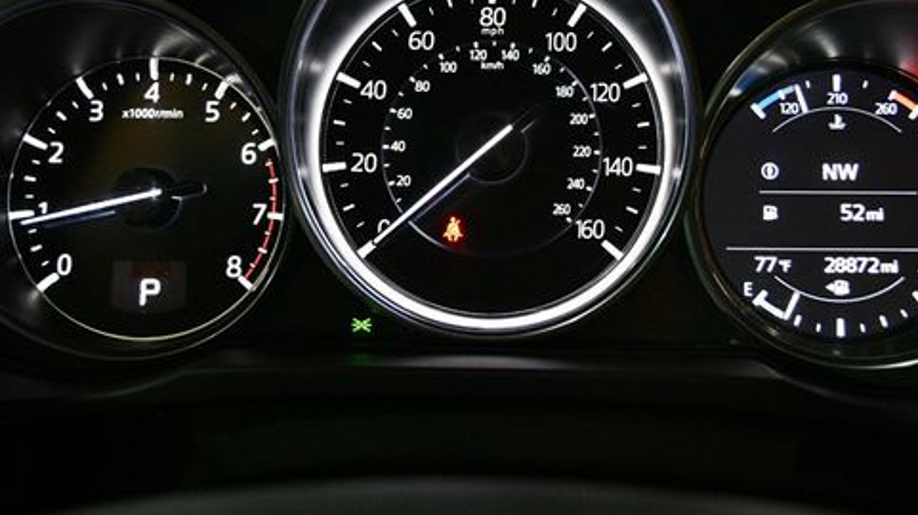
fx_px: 1119
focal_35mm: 46
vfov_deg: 25.8
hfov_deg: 44.6
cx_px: 489
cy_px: 177
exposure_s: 1/60
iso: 3200
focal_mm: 22
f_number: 3.8
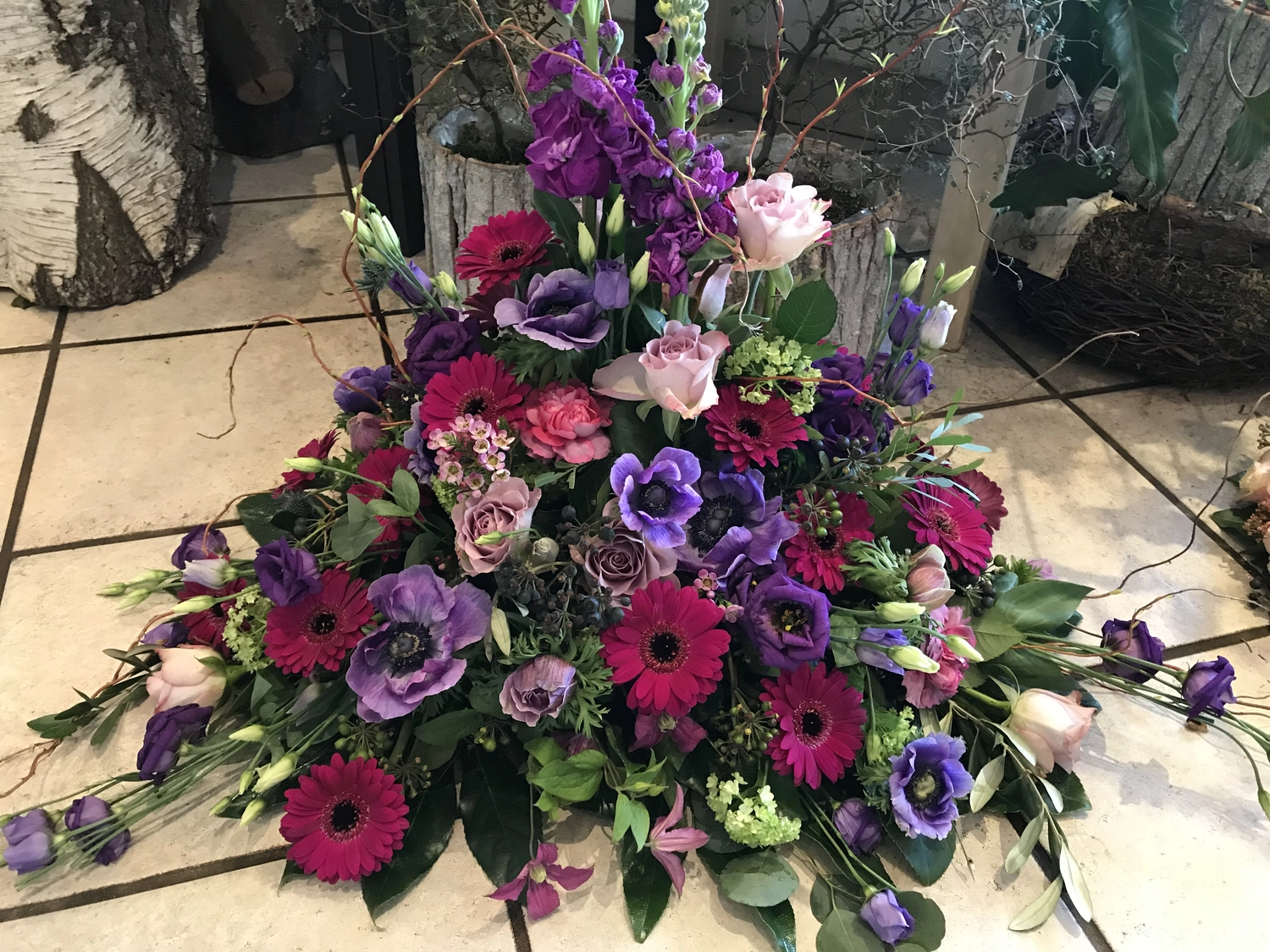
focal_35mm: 28
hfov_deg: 63.4
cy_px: 476
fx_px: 1027
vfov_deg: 49.7
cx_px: 635
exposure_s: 1/14
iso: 100
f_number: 1.8
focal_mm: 3.99
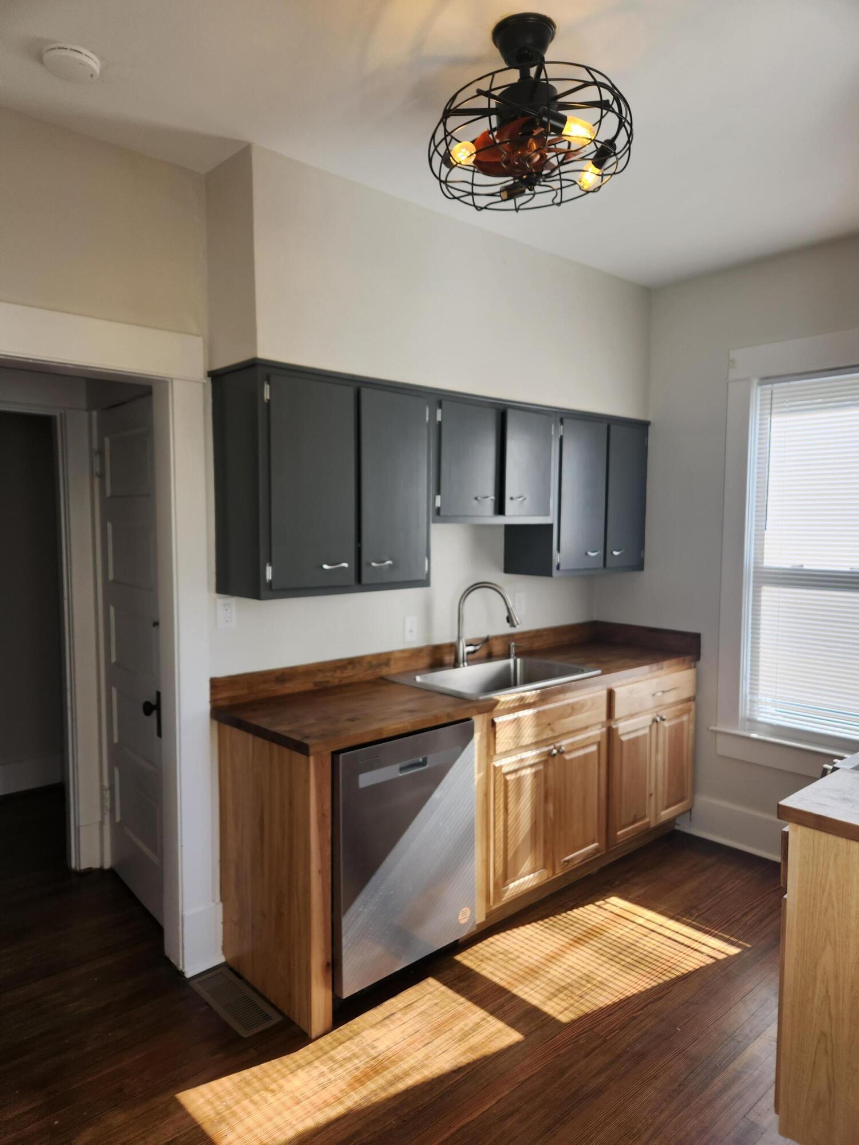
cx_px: 430
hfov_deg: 58.9
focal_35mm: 23
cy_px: 572
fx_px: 761
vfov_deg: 73.9
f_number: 1.8
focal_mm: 5.4
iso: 50
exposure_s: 1/180
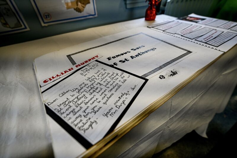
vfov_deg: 72.0
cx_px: 118
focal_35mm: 16
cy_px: 79
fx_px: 109
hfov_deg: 95.0
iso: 400
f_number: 4
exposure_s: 1/200
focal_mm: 16.5
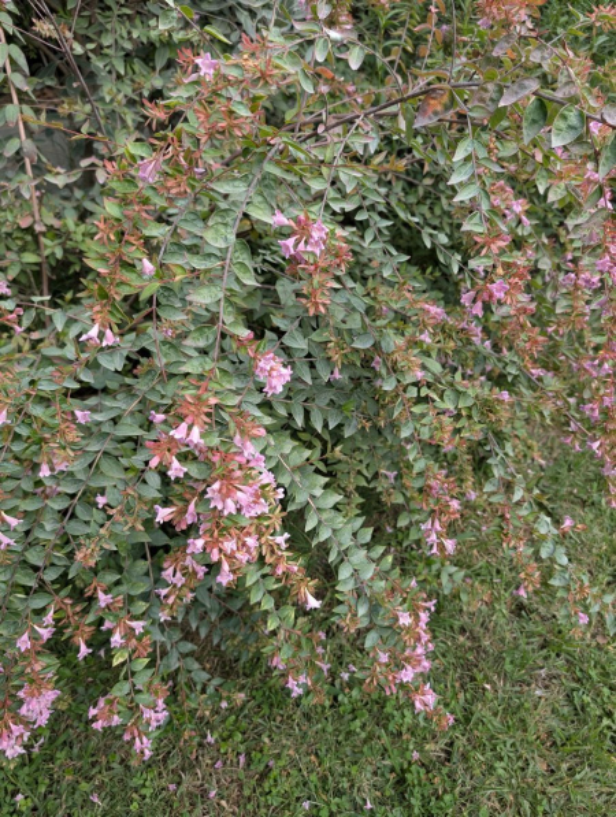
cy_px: 408
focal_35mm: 24
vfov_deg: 71.5
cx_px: 308
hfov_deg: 57.0
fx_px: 568
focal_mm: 6.9
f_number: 1.68
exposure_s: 1/194
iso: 25
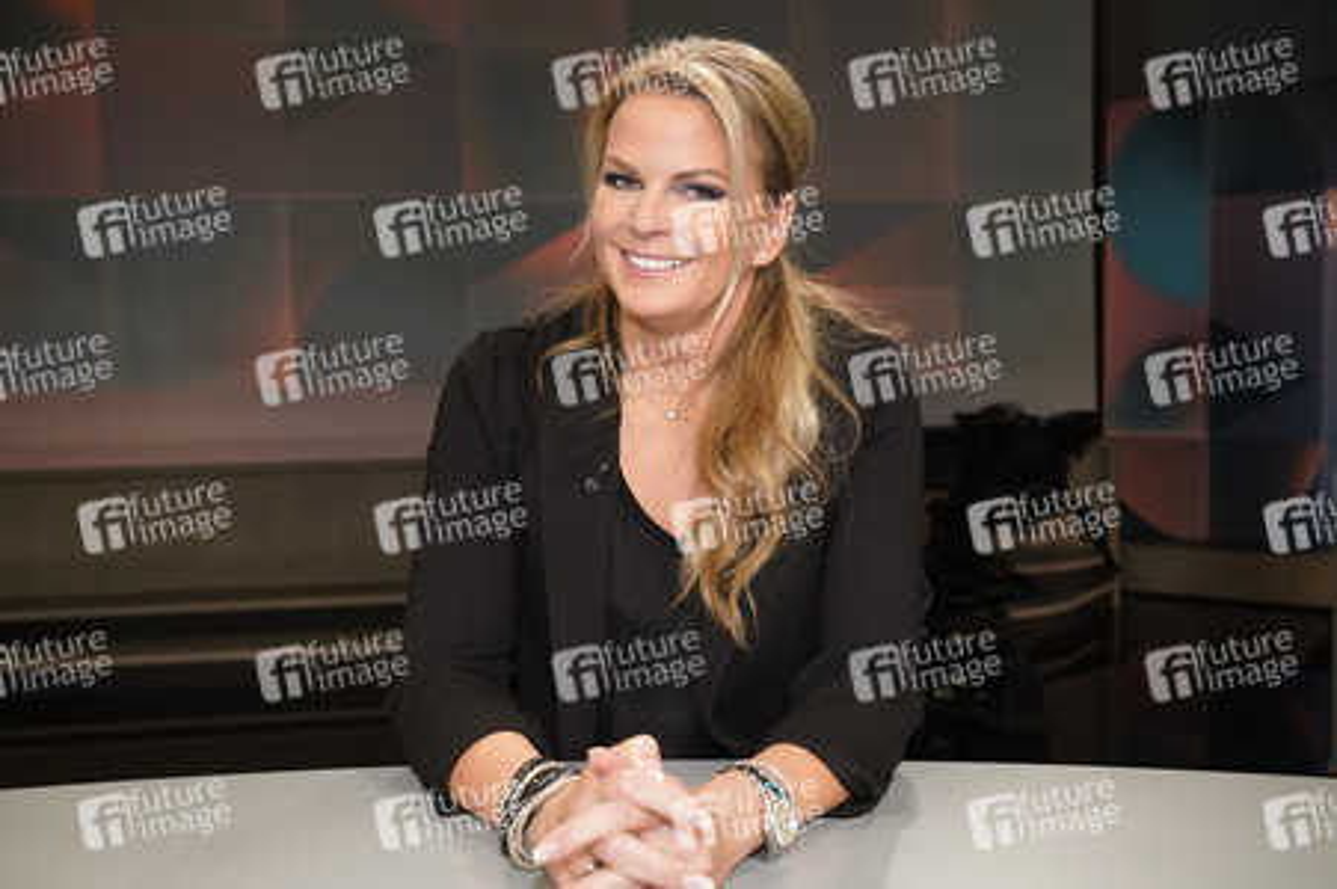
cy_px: 444
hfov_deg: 53.2
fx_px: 1336
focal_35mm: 36
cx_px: 668
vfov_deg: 36.8
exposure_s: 1/160
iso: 2000
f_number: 5
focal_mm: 36
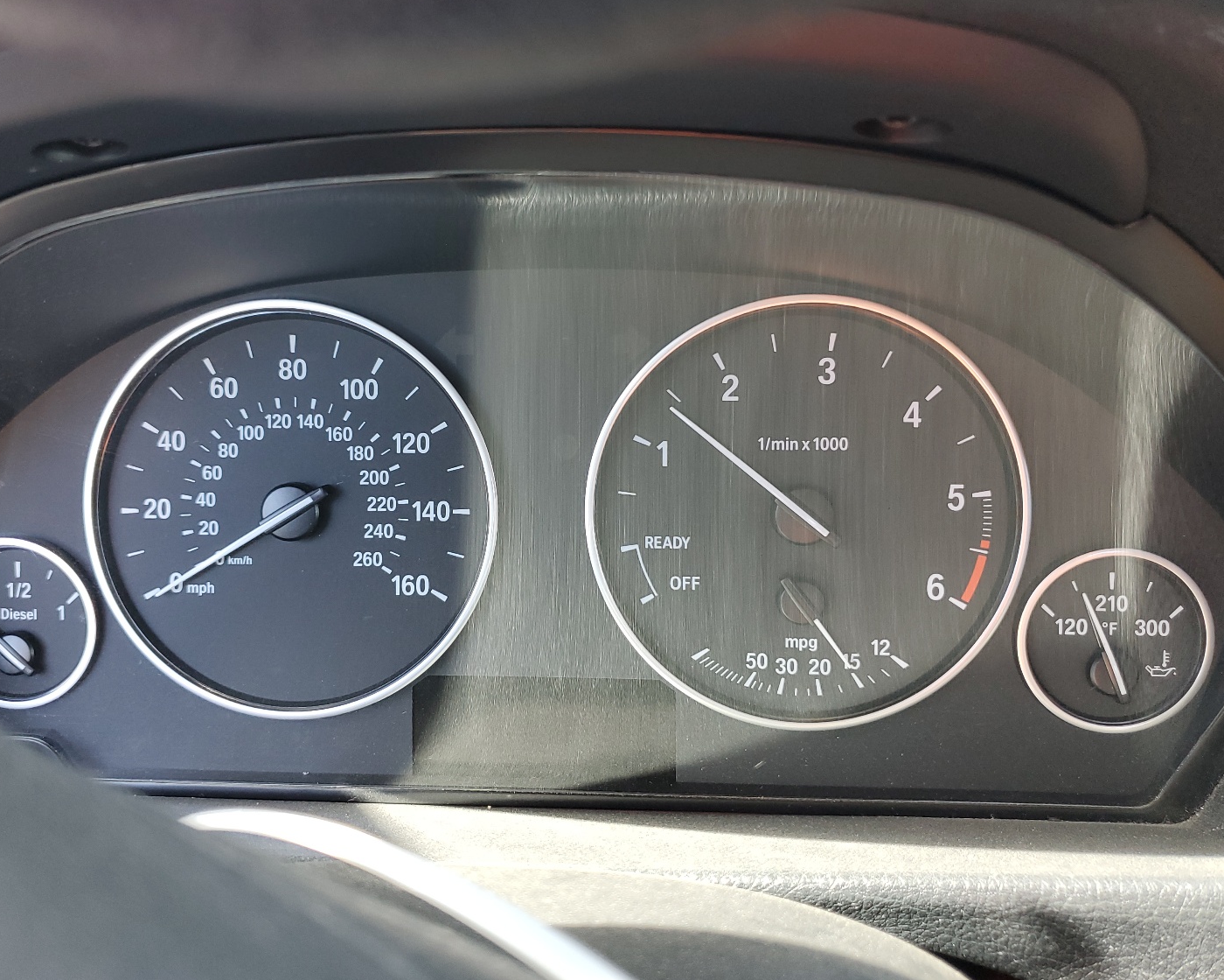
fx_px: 1051
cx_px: 546
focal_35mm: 29
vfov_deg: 50.0
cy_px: 472
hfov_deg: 60.3
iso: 69
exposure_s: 1/120
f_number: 1.5
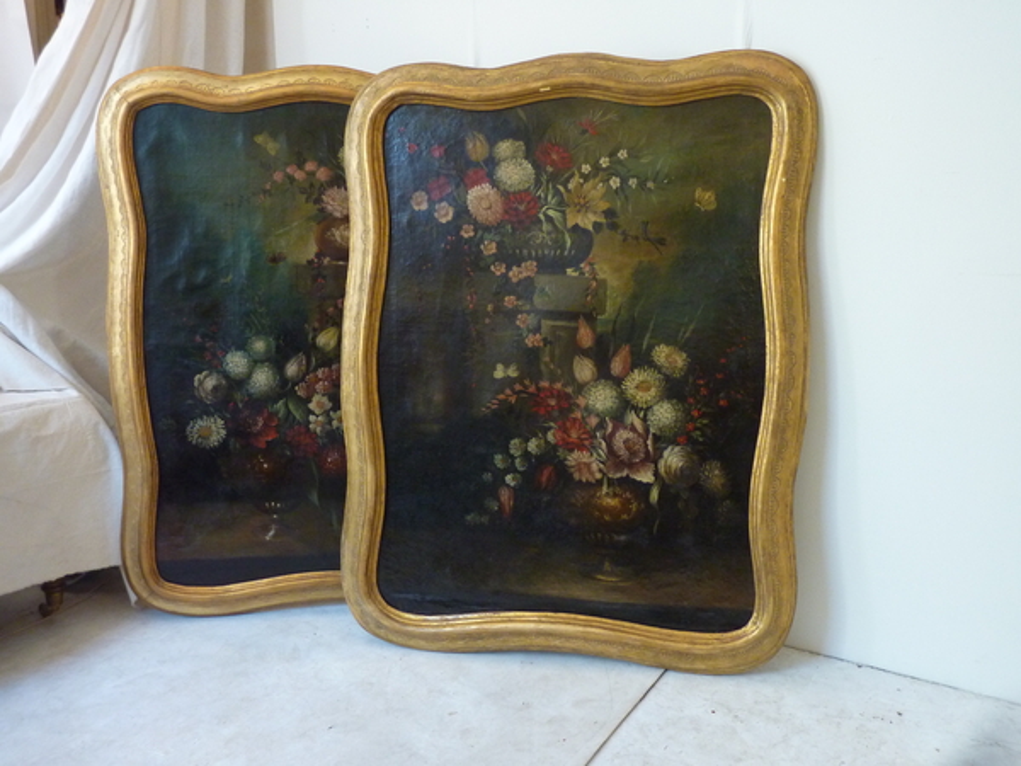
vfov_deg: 48.2
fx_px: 855
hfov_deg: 61.7
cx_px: 510
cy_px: 383
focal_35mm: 29
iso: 400
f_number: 3.4
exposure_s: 1/30
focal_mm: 4.7
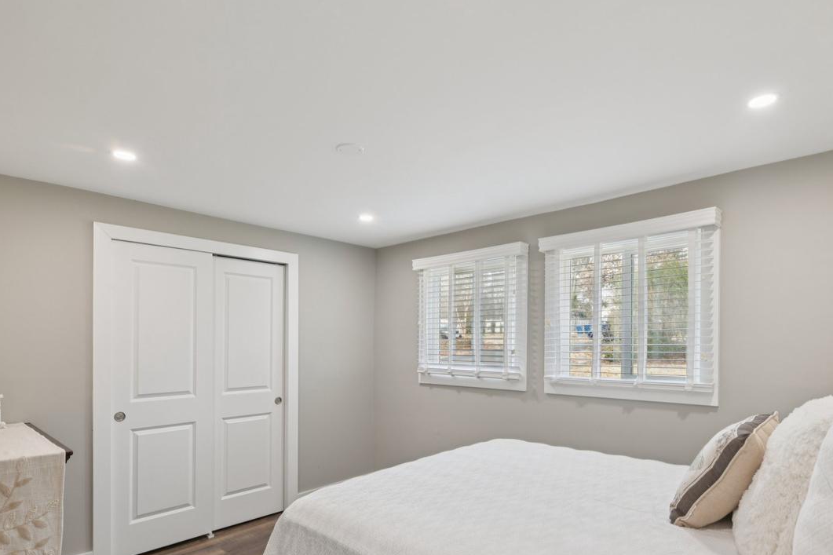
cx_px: 437
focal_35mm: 19
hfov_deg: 86.8
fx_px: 440
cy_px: 349
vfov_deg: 63.6
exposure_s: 1/15
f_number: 8
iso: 280
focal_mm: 14
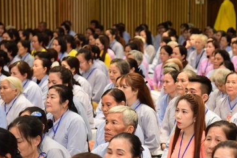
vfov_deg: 9.0
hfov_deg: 13.4
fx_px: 1008
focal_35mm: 153
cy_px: 102
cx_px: 186
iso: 800
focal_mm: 85
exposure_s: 1/60
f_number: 4
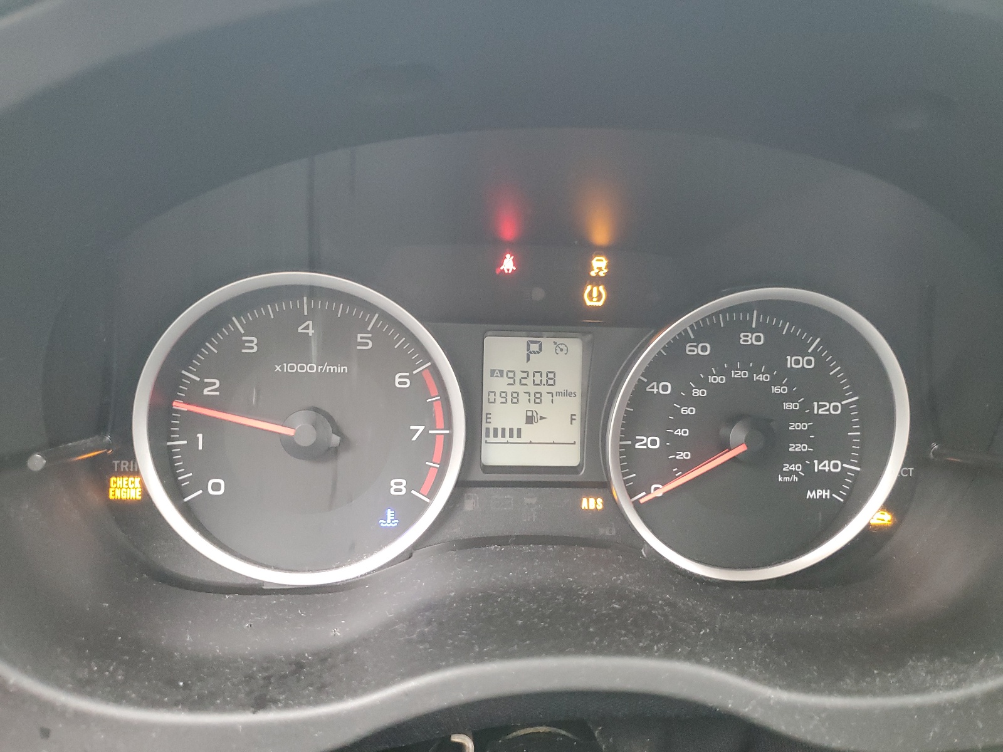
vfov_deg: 53.1
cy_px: 376
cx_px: 502
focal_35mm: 26
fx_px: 753
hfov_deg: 67.3
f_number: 1.5
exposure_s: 1/60.2
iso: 327
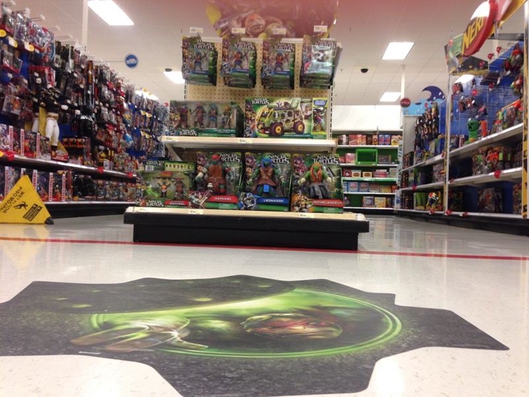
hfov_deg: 55.4
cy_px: 198
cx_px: 264
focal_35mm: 33
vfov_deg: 42.9
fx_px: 504
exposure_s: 1/20
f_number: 2.4
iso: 80
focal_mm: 4.12
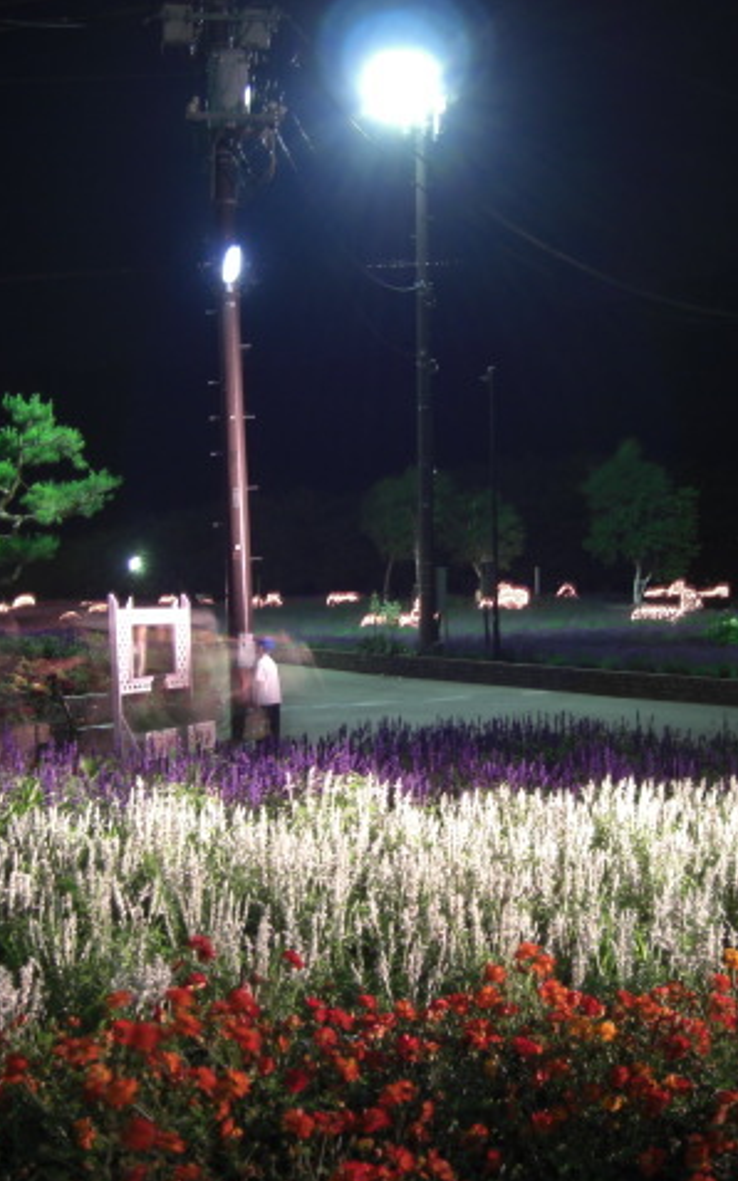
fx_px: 1738
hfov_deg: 24.0
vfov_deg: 37.5
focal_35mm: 54
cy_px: 589
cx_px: 384
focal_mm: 7.9
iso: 80
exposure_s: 1.3
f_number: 2.8
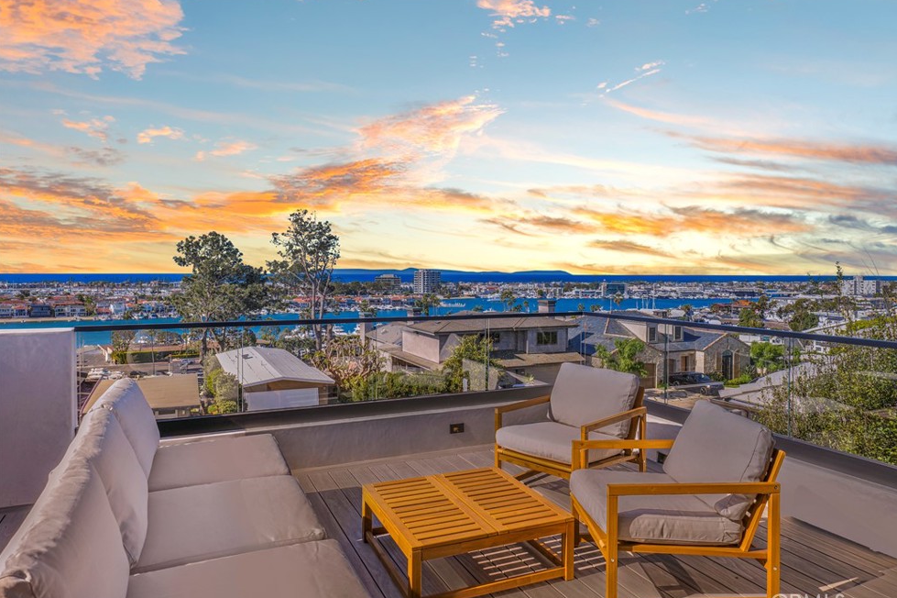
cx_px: 465
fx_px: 573
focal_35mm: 23
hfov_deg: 76.1
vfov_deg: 55.1
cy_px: 303
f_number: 10
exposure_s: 1/320
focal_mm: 22
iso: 100
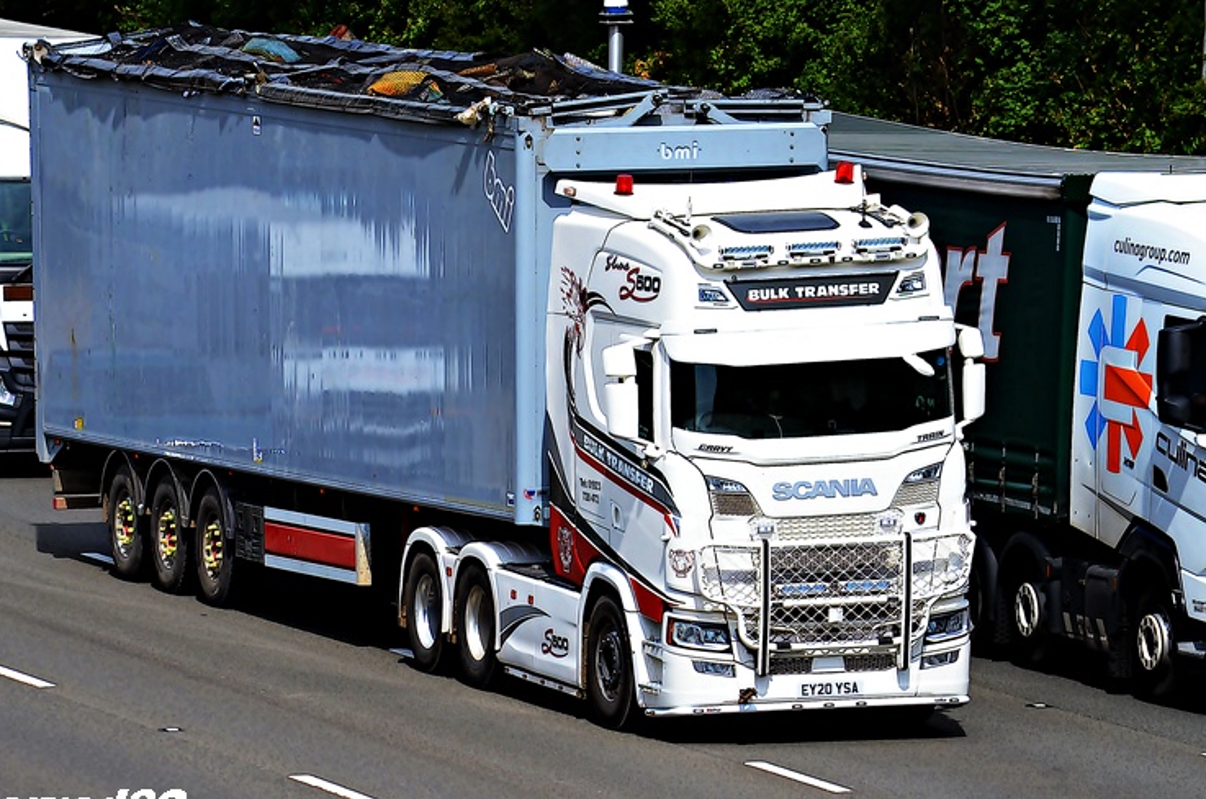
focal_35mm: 269
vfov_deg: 5.1
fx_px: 8977
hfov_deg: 7.7
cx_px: 553
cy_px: 398
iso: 400
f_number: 7.1
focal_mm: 165
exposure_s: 1/1000
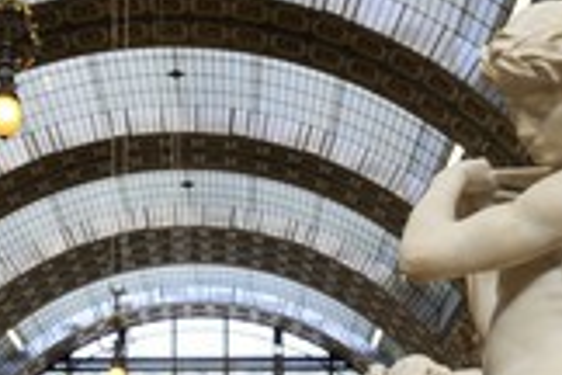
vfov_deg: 15.9
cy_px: 434
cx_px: 236
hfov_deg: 24.4
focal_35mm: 83
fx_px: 1296
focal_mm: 32
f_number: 7.1
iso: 400
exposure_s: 1/60
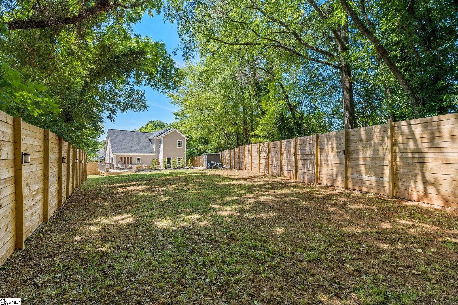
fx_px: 204
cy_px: 152
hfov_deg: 96.7
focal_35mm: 16
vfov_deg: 73.7
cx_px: 229
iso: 250
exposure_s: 1/40
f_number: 9
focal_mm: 16
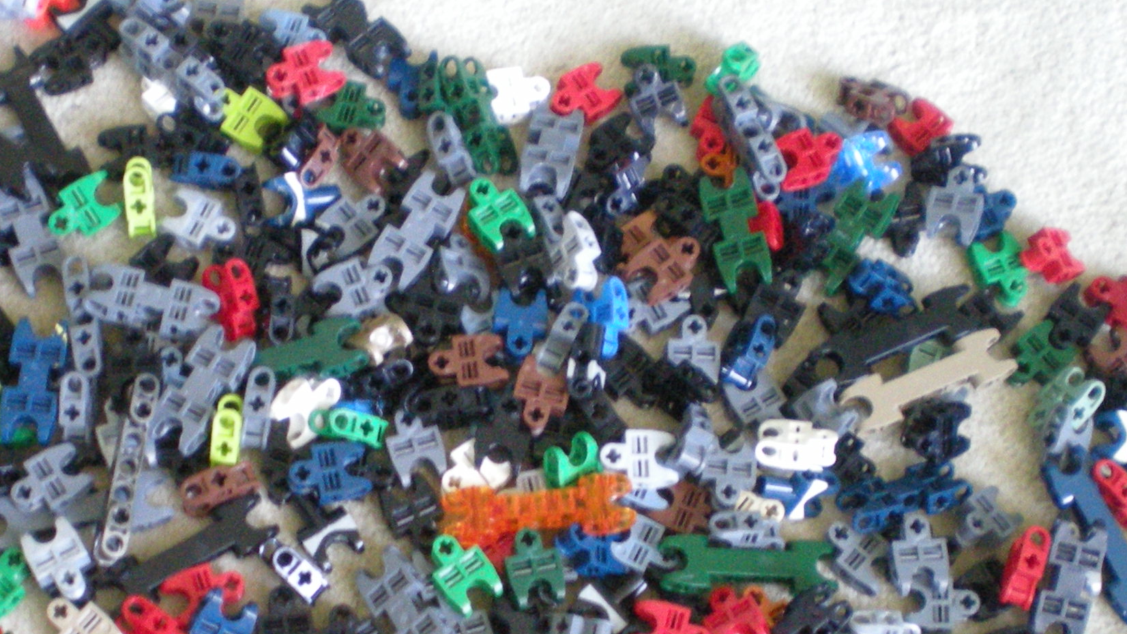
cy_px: 583
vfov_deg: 15.5
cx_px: 475
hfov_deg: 27.5
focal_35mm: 77
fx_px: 2301
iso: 400
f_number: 3.1
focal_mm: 6.3
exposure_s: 1/13.5
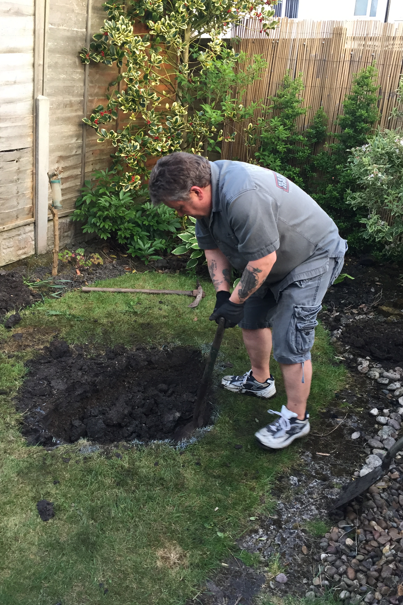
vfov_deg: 60.3
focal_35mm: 31
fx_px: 521
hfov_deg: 42.3
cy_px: 307
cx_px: 193
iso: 40
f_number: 2.2
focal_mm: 4.15
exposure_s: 1/33
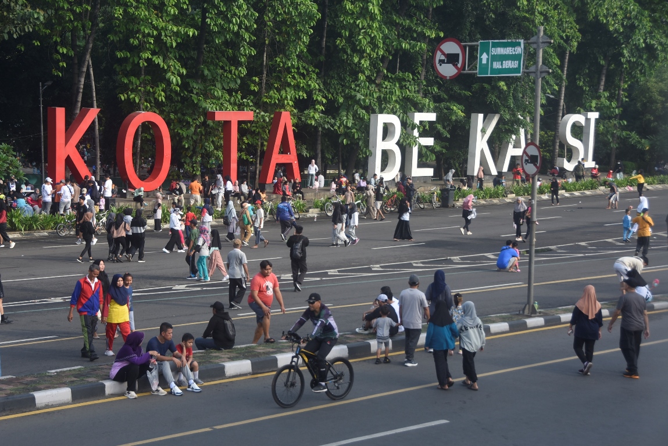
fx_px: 1448
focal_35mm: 78
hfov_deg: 26.0
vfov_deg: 17.5
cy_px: 223
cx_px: 334
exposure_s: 1/200
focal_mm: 52
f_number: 7.1
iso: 160
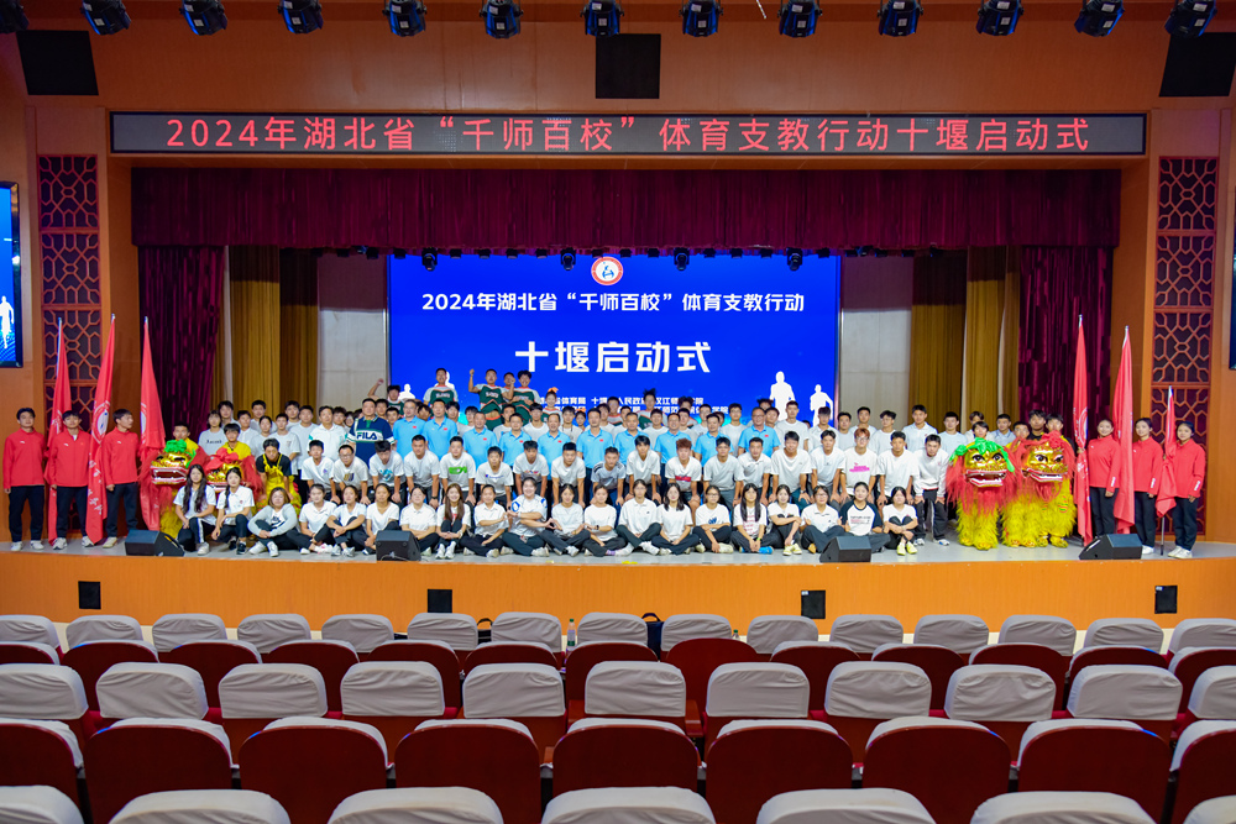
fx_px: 824
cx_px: 618
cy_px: 412
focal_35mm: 24
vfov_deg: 53.1
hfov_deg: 73.7
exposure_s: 1/100
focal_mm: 24
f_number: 4
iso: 1000
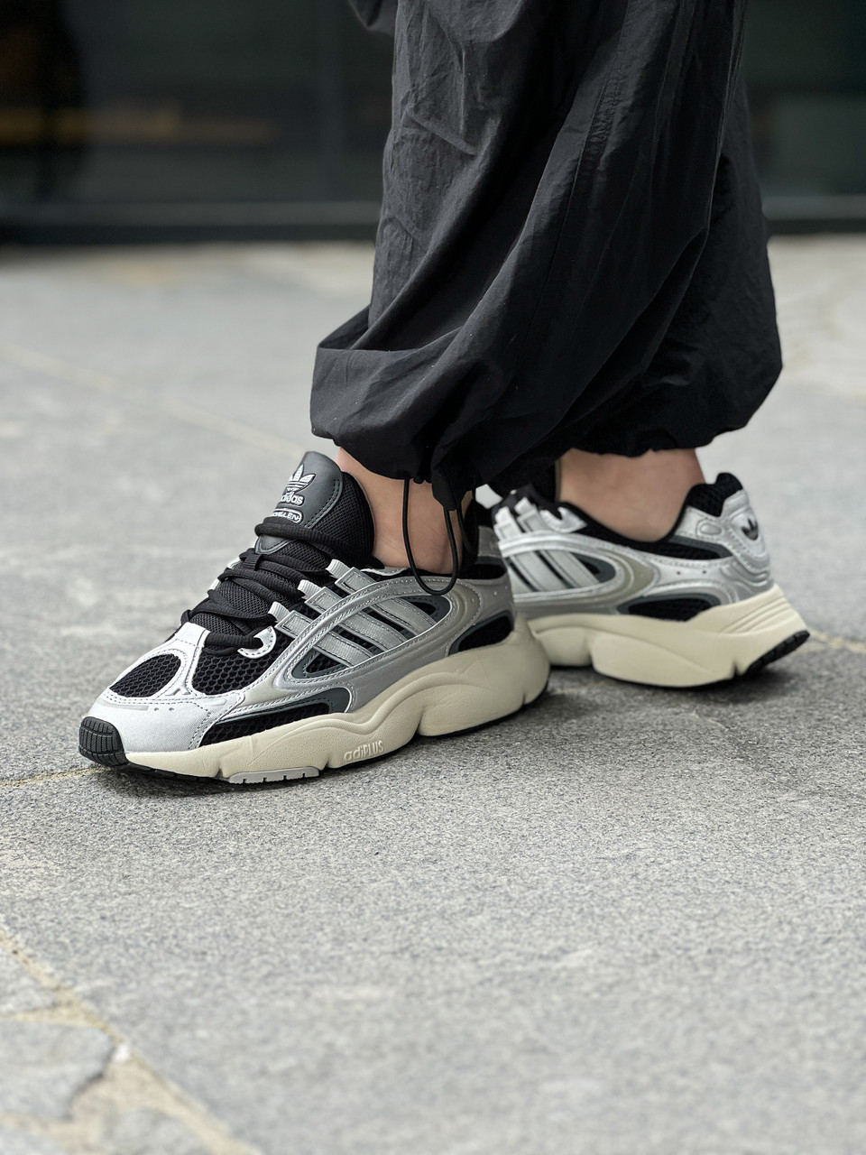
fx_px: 2568
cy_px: 578
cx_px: 433
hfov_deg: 19.1
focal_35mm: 77
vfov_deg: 25.3
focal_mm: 9
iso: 40
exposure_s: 1/120
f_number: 2.8
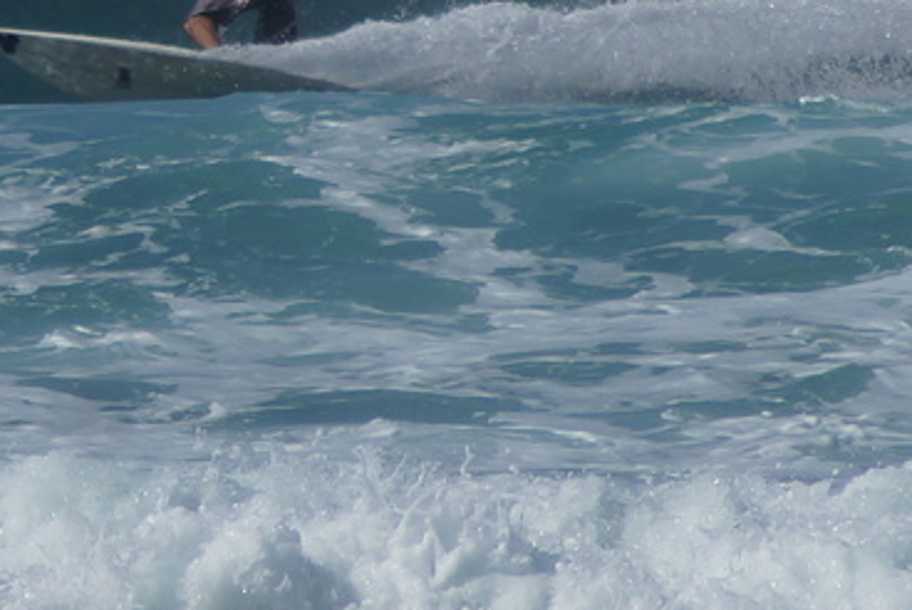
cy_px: -60
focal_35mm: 1952
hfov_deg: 1.1
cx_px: -156
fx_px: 49488
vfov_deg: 0.7
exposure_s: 1/1250
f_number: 9
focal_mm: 300
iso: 100
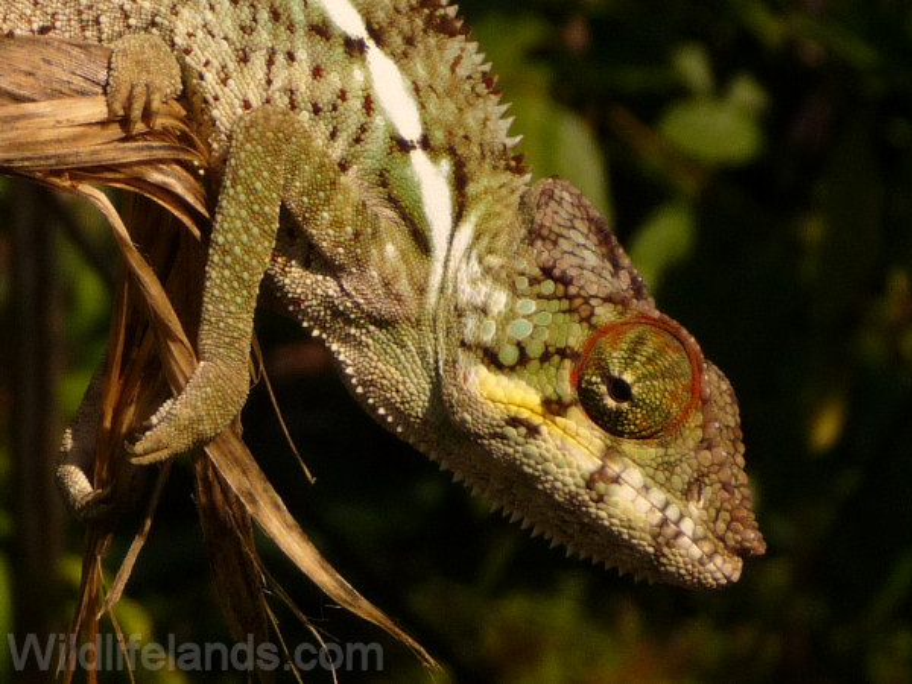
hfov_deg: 29.0
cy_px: 342
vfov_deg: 21.9
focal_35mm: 67
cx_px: 456
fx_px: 1765
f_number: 4.5
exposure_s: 1/1300
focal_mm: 11.3
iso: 100
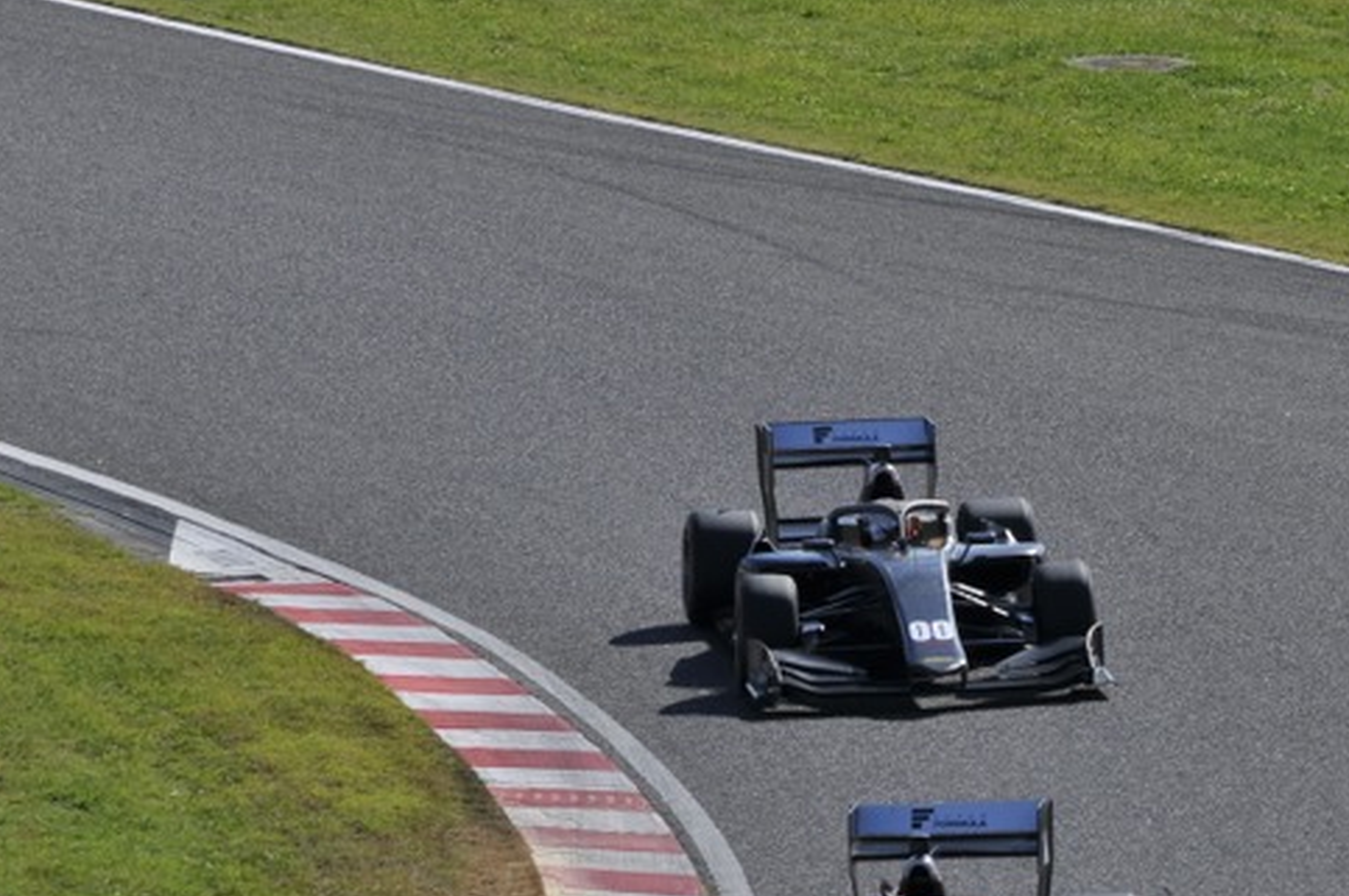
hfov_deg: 3.6
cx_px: 845
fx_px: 21749
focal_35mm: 581
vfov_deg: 2.4
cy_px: 860
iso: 200
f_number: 10
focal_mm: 190
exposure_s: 1/640
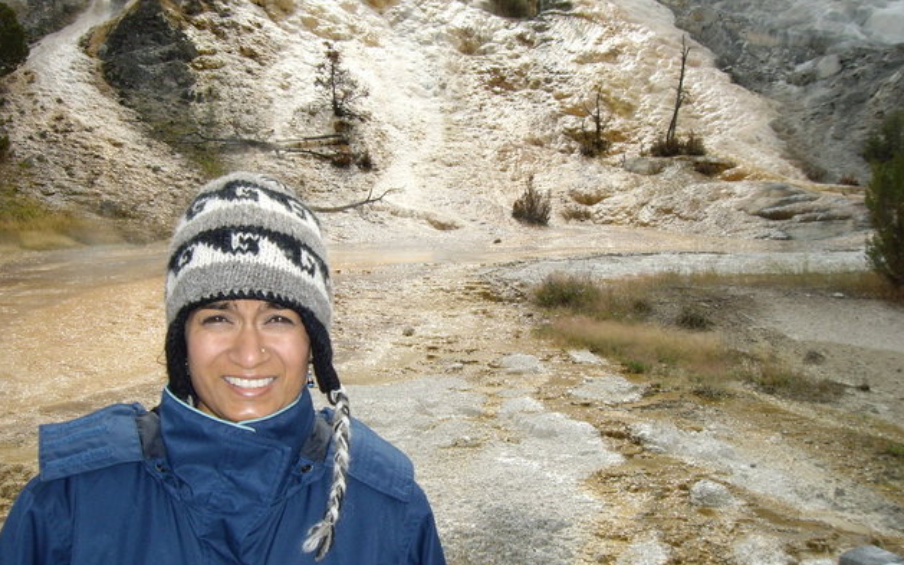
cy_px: 298
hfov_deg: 48.2
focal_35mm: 41
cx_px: 450
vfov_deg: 31.2
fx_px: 1010
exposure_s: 1/1000
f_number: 4.3
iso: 100
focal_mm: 6.2
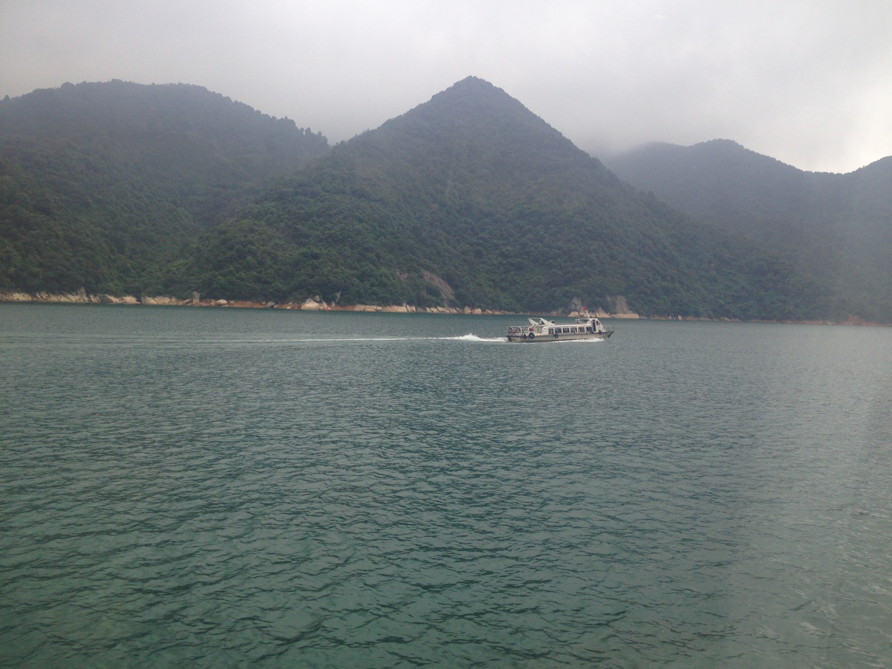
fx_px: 850
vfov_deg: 42.9
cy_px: 334
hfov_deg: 55.4
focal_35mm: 33
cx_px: 446
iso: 50
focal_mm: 4.12
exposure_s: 1/455
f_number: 2.4
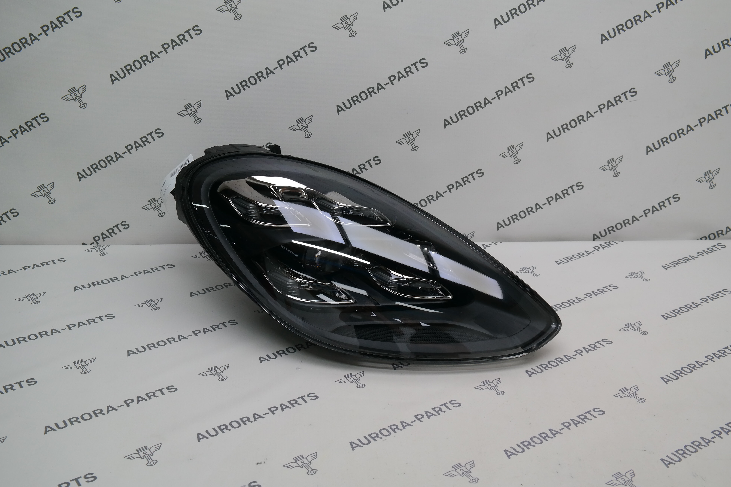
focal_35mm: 41
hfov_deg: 47.4
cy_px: 244
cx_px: 366
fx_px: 832
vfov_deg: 32.6
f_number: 7.1
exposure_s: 1/50
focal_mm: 27
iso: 400
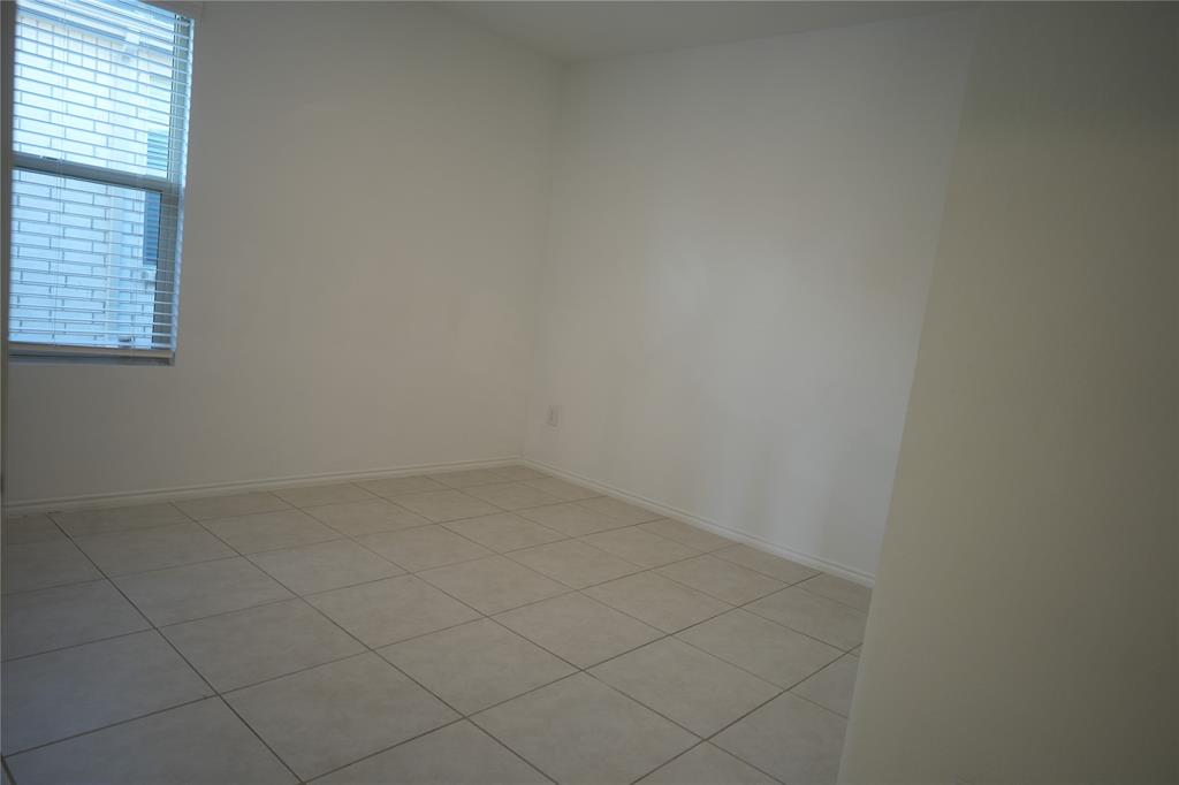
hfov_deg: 73.8
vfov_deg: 53.1
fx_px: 786
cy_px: 392
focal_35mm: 24
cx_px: 590
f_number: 2.8
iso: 500
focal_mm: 24
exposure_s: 1/125
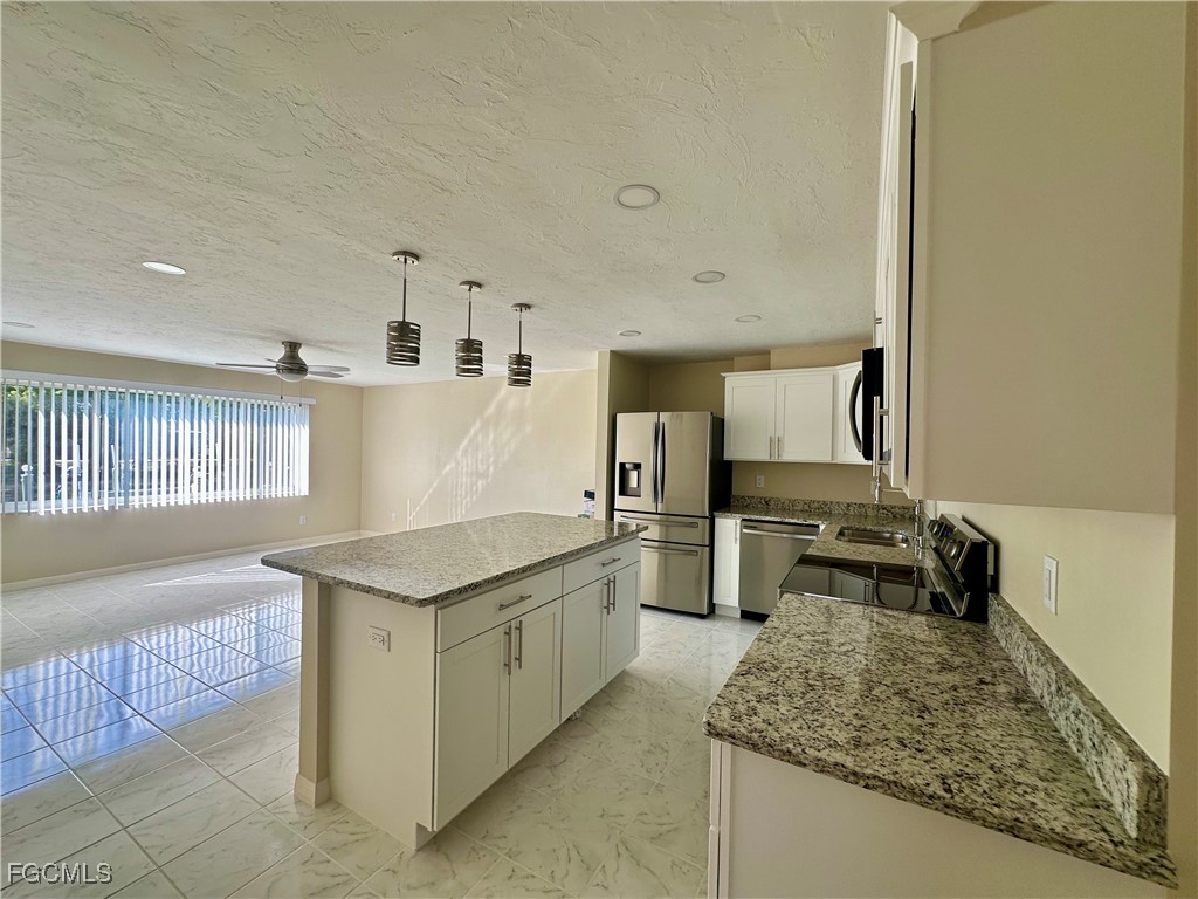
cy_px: 450
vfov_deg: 85.7
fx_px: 485
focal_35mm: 14
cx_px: 599
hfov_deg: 102.1
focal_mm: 2.22
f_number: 2.2
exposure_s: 1/99
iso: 40
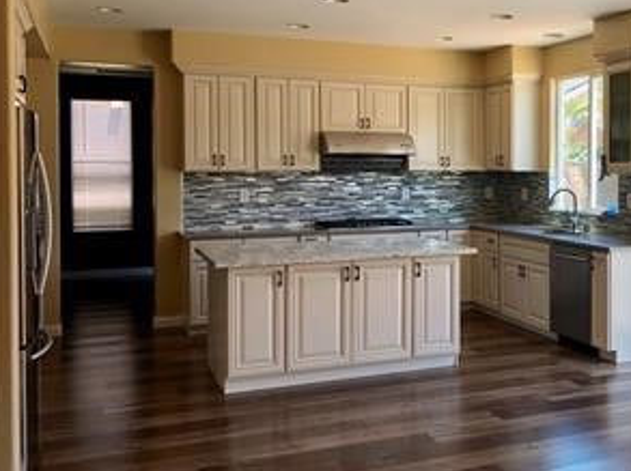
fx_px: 783
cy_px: 180
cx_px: 472
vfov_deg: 33.4
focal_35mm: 43
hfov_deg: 42.6
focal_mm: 4
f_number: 1.8
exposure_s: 1/120
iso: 25
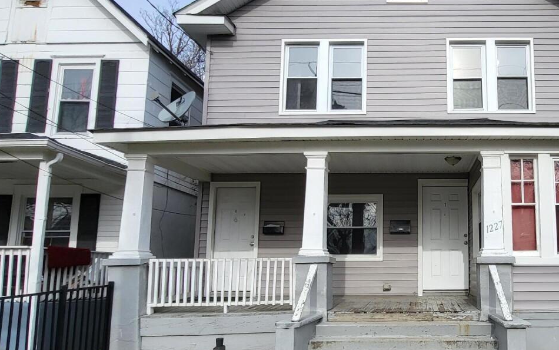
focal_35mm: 29
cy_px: 219
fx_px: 442
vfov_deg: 42.8
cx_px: 415
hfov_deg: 61.3
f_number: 2.2
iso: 32
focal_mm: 1.74
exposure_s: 1/724
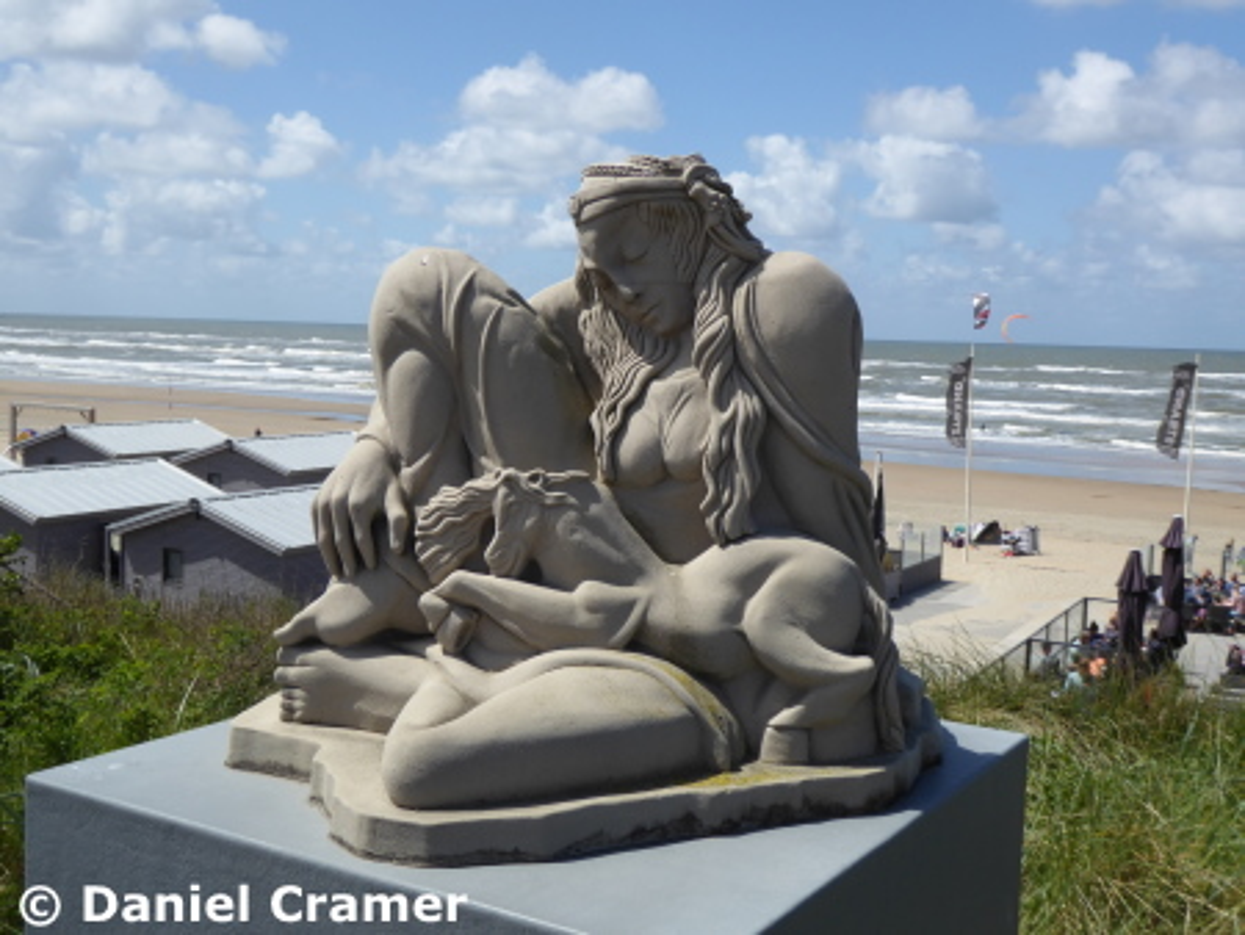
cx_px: 622
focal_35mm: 40
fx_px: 1439
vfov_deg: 36.0
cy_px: 468
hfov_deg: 46.8
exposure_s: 1/1000
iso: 80
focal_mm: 7.2
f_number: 3.8
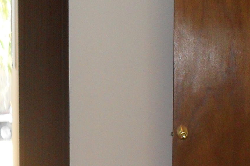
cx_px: 84
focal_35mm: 127
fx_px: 882
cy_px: 161
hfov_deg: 16.1
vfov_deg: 10.7
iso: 200
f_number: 3.2
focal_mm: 6.3
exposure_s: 1/45
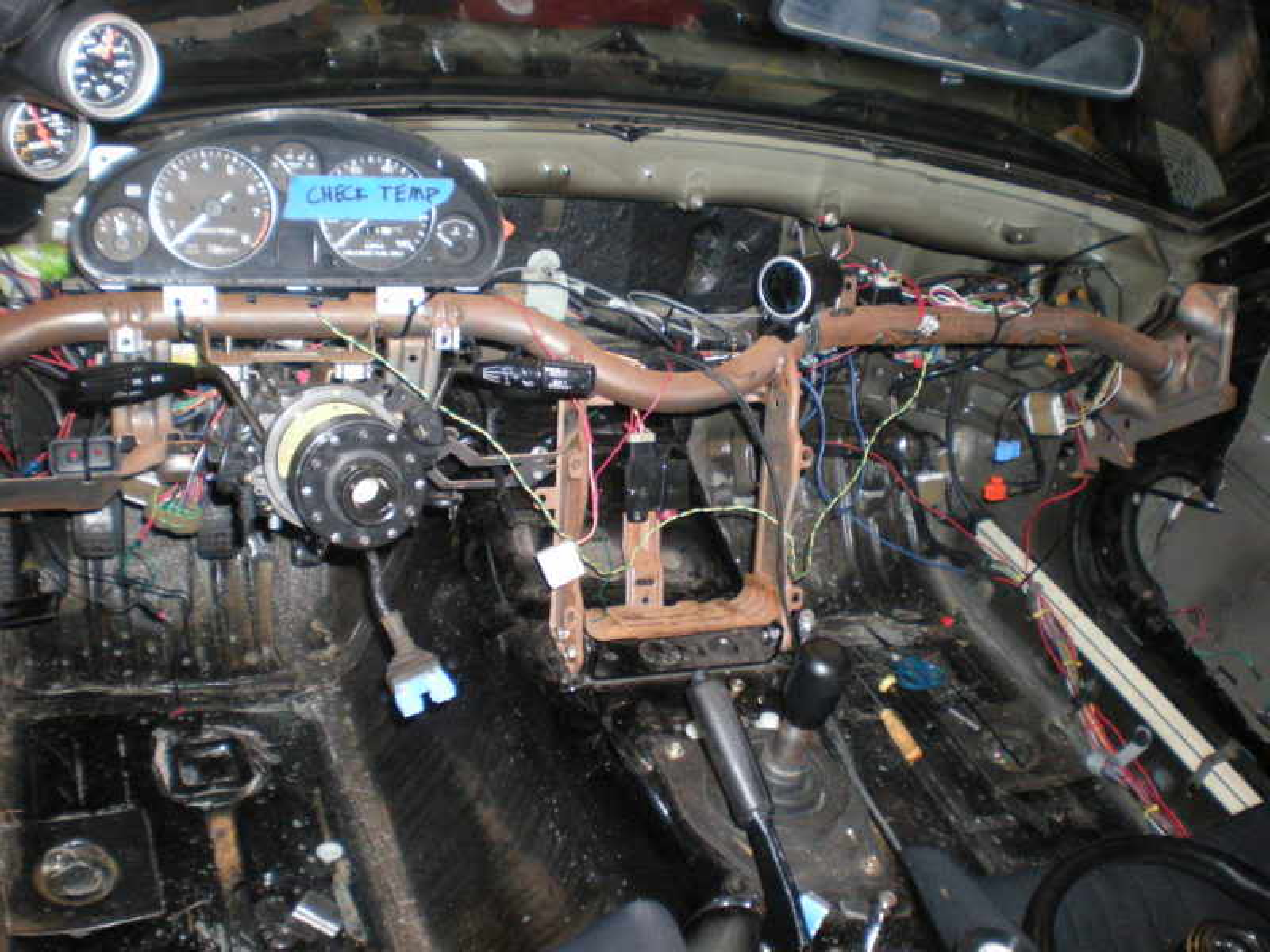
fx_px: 1394
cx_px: 635
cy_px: 476
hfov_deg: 49.0
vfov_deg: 37.7
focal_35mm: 38
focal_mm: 6.3
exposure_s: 1/60
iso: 254
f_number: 3.1
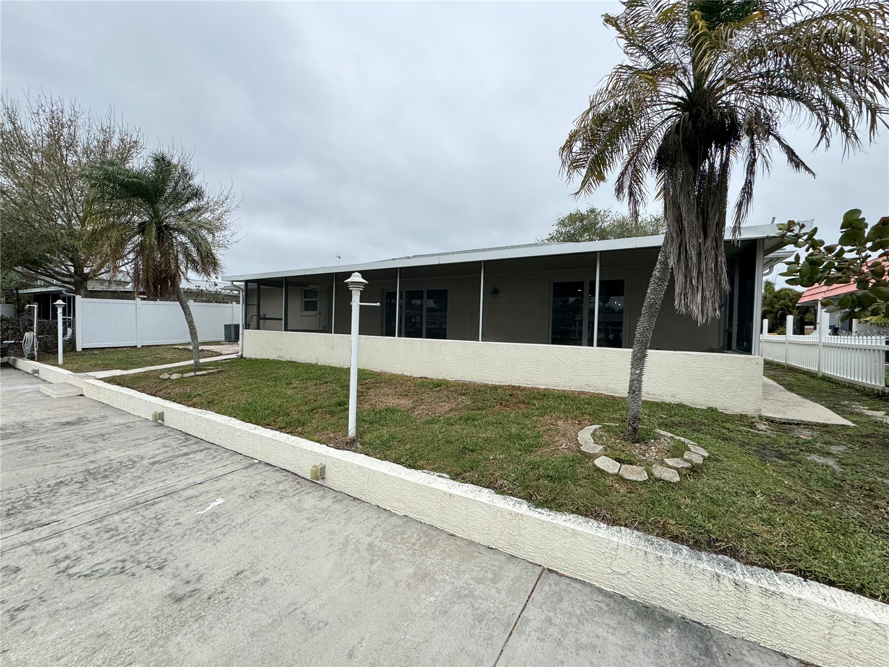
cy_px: 334
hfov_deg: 102.1
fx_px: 360
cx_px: 444
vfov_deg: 85.7
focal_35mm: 14
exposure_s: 1/1217
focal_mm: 2.22
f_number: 2.2
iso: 50
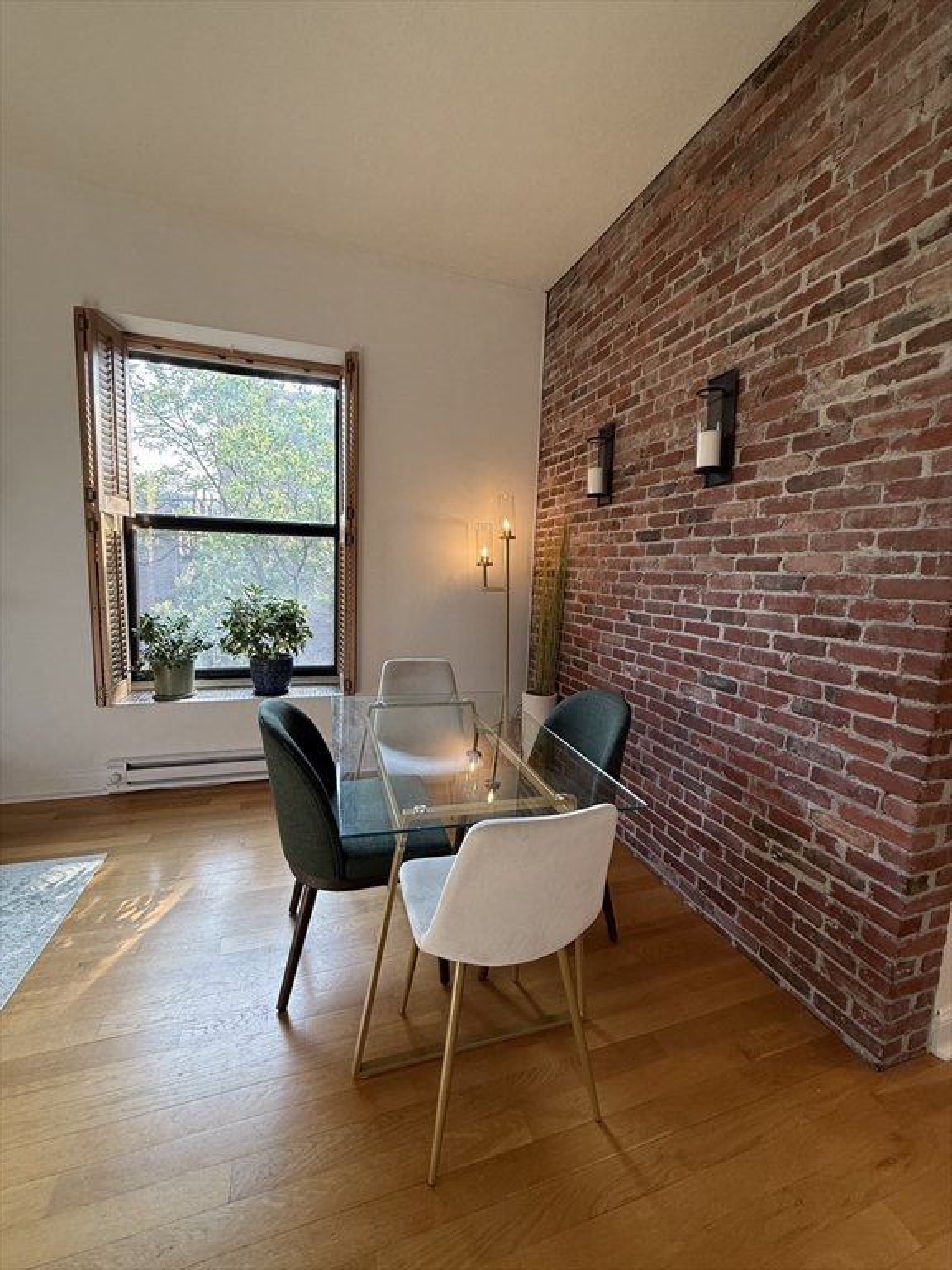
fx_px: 513
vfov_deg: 102.1
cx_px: 476
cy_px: 635
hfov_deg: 85.7
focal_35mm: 14
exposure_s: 1/120
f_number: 2.2
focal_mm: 2.22
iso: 160
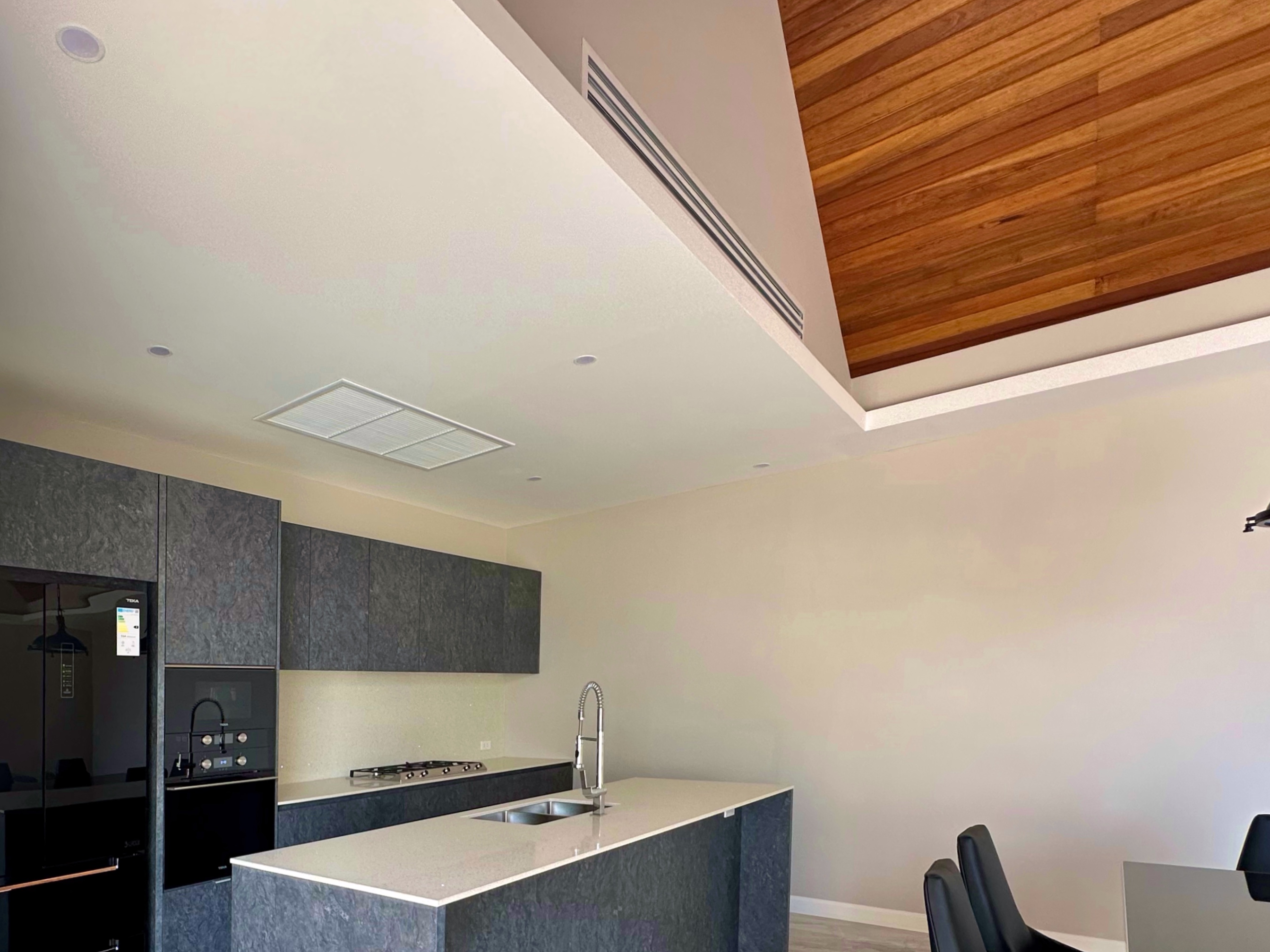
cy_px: 677
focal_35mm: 21
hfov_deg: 77.7
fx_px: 770
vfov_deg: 61.0
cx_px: 482
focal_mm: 2.22
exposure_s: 1/99
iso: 100
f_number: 2.2
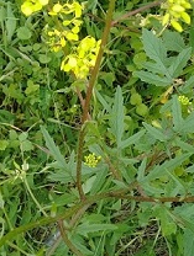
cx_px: 80
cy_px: 86
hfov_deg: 28.6
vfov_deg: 37.0
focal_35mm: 51
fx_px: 380
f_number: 2.2
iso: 50
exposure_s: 1/304
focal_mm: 3.3
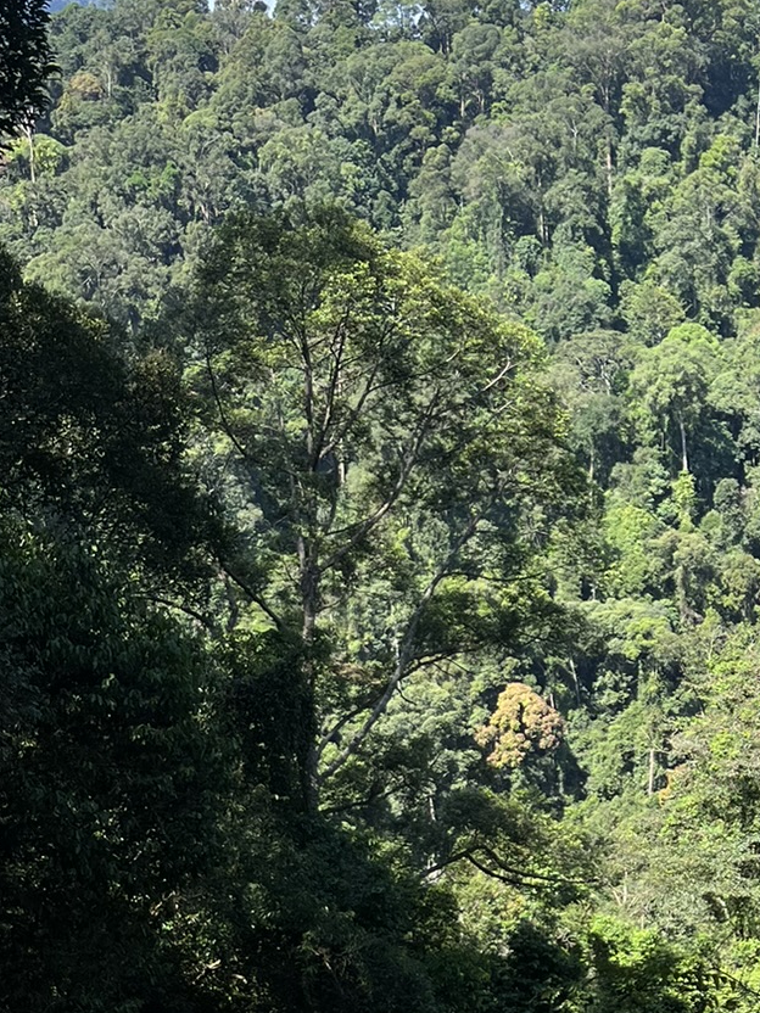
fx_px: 1874
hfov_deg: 21.9
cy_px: 693
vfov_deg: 30.0
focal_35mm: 64
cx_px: 810
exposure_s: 1/1832
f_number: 1.6
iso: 50
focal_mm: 5.1
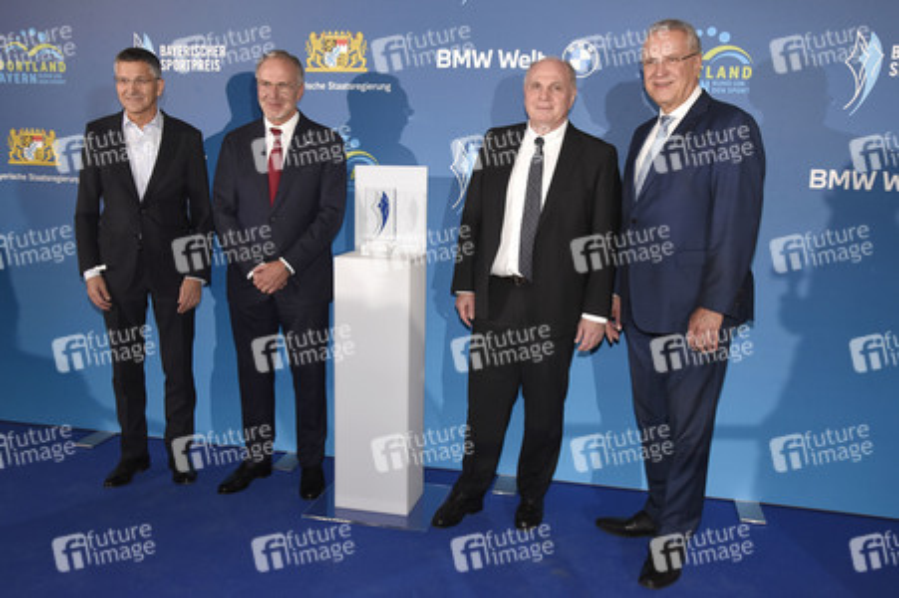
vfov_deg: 42.3
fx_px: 774
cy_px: 299
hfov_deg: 60.3
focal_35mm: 31
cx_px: 450
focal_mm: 31
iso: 2500
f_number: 6.3
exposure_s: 1/80
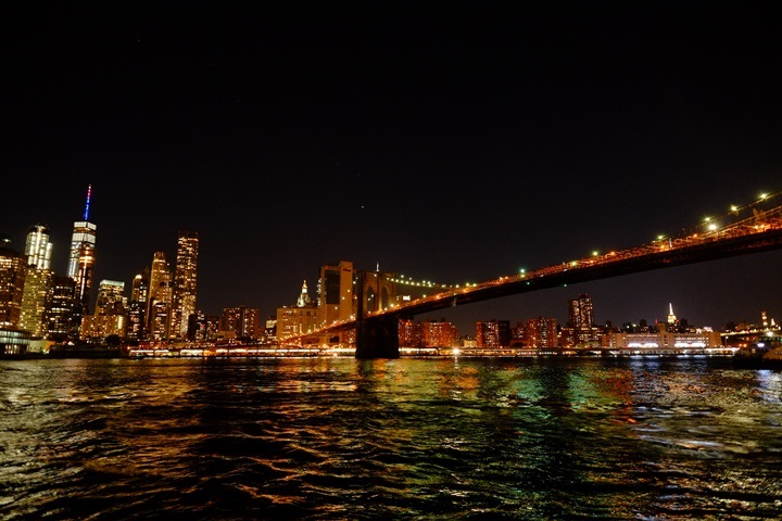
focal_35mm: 21
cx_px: 391
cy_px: 260
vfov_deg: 59.5
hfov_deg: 81.2
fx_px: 456
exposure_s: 1/4
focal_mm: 14
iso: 1600
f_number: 2.8
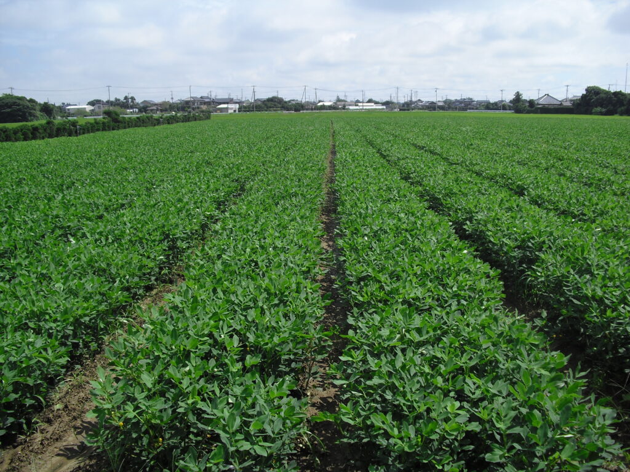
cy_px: 236
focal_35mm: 36
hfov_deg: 51.4
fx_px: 655
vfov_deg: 39.7
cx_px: 315
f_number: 7.8
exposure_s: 1/160
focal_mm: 6.3
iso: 64
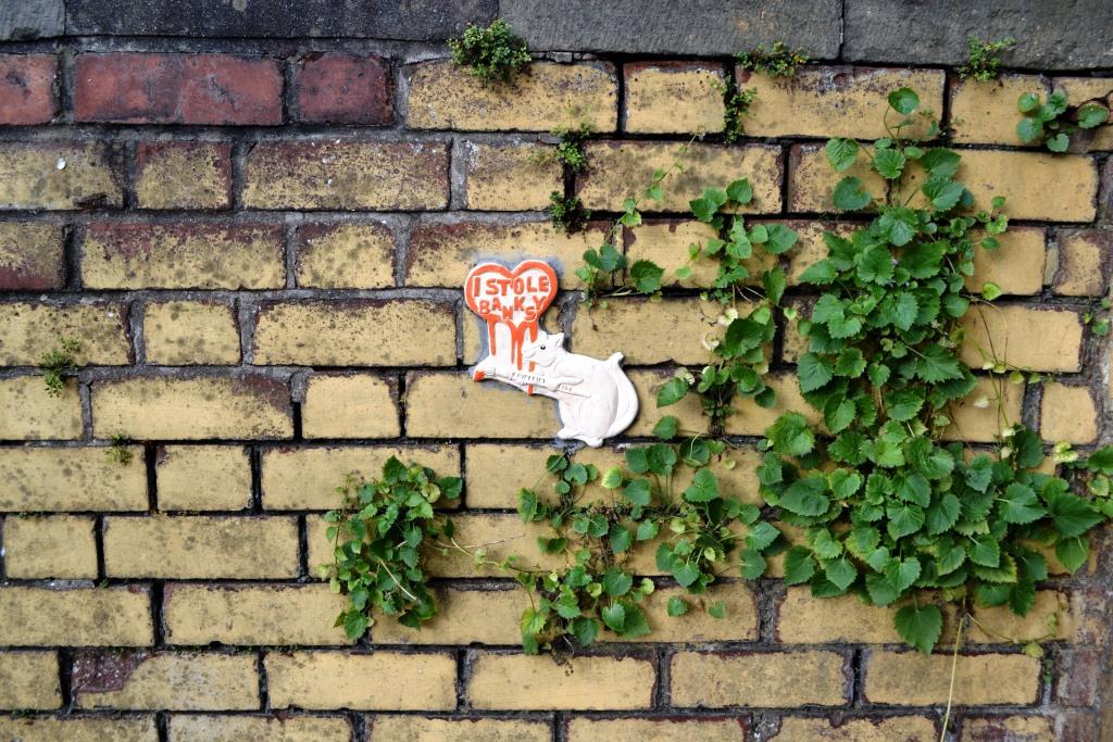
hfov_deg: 57.2
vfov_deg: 40.0
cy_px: 371
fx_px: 1020
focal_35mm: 33
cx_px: 556
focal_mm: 22
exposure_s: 1/125
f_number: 5.6
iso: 180
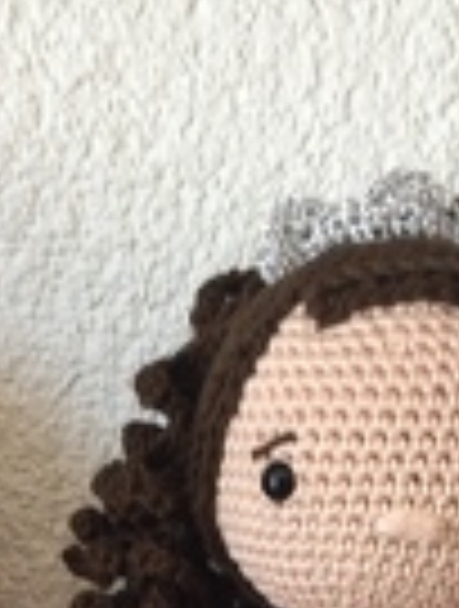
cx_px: 72
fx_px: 1760
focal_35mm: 100
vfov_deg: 17.7
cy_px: 901
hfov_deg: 14.7
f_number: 2.2
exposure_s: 1/50
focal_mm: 4.15
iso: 32
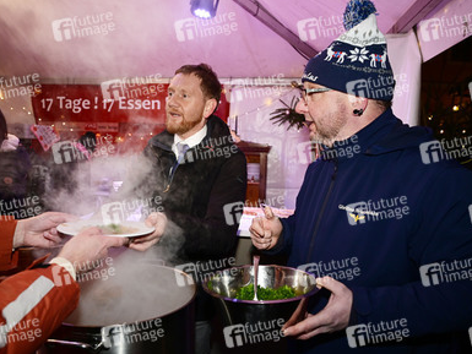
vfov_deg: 51.4
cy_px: 180
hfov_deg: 65.3
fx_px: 368
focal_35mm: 27
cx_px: 223
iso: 720
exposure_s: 1/60
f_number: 4.5
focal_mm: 24
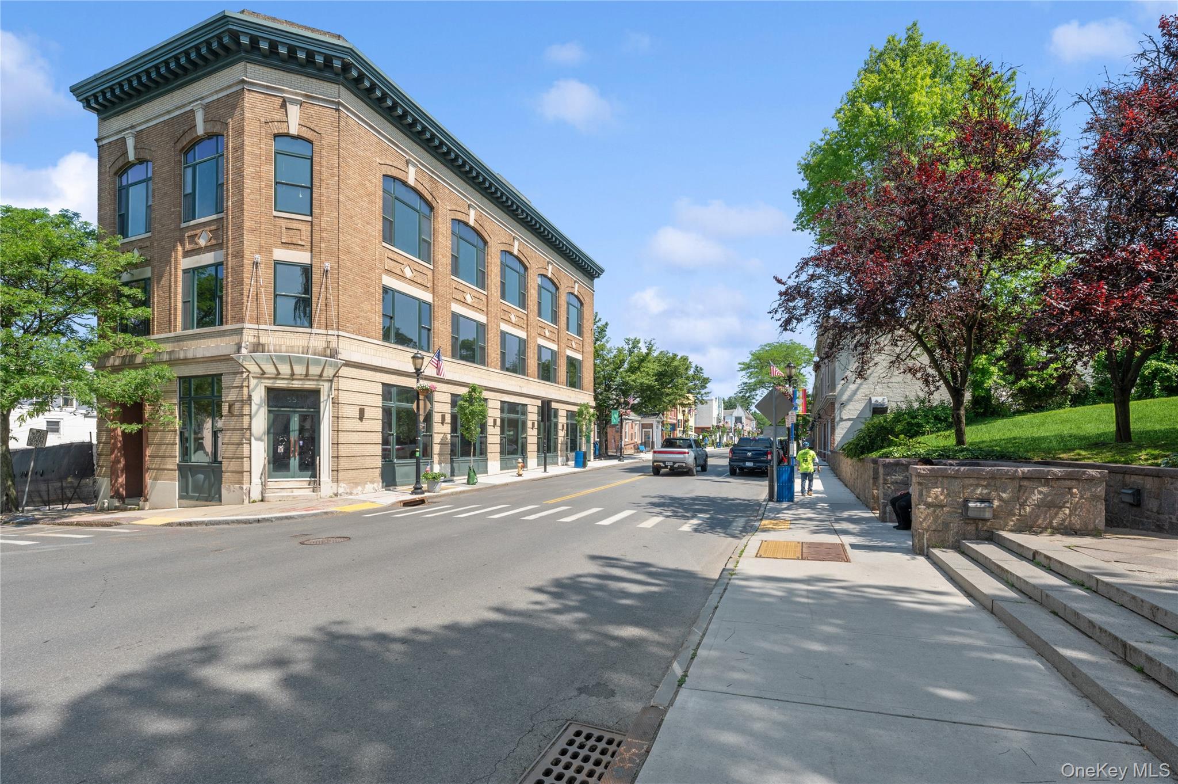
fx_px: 523
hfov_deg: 96.8
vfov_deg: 73.7
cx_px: 589
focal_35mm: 16
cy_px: 392
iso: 200
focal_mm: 16
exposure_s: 1/320
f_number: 11
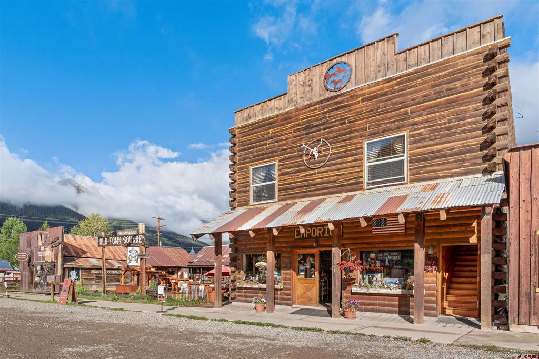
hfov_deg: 90.0
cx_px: 270
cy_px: 180
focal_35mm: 18
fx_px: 269
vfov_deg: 67.3
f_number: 8
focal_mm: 18
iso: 400
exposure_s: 1/1500
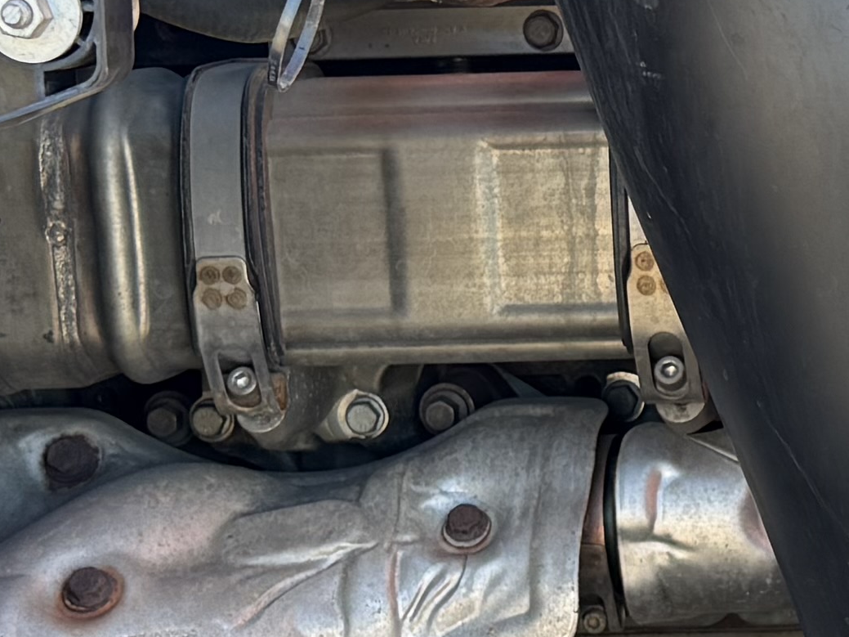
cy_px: 498
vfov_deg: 11.2
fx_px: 3237
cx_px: 1045
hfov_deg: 14.4
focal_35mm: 132
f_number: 1.78
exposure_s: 1/312
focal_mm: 6.76
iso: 100
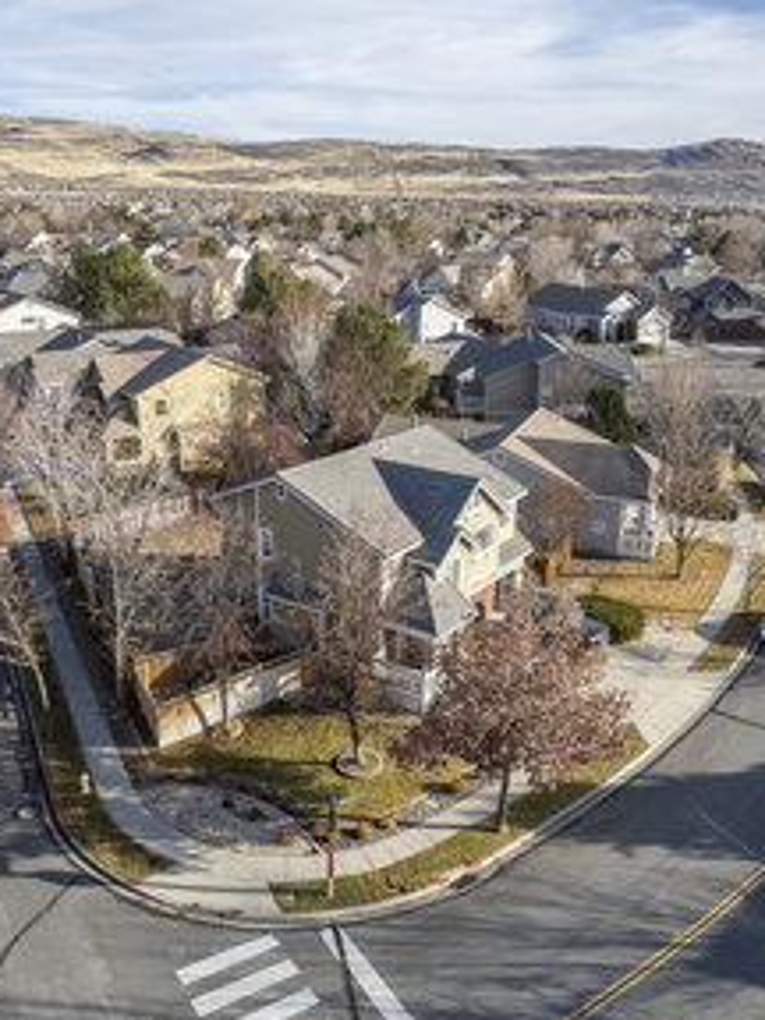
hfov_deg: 44.1
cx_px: 349
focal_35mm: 32
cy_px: 510
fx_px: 943
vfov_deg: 56.8
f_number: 2.8
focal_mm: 8.38
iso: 200
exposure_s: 1/1500
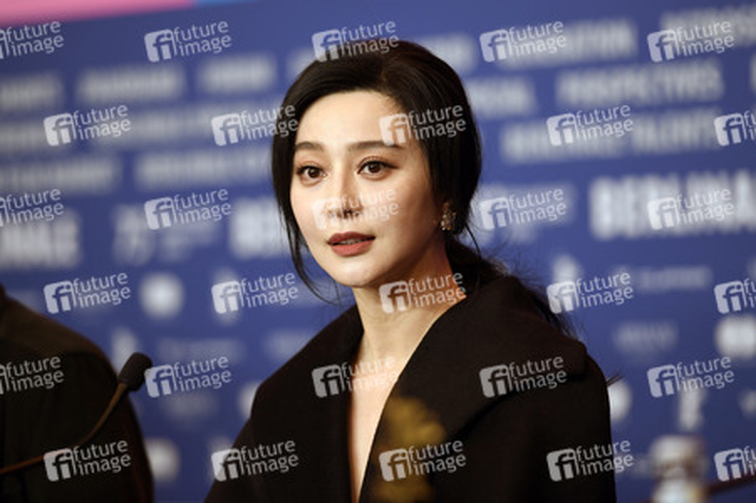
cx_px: 378
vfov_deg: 7.2
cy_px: 252
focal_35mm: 190
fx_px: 3987
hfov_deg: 10.8
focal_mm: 190
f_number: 3.2
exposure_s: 1/250
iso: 1250
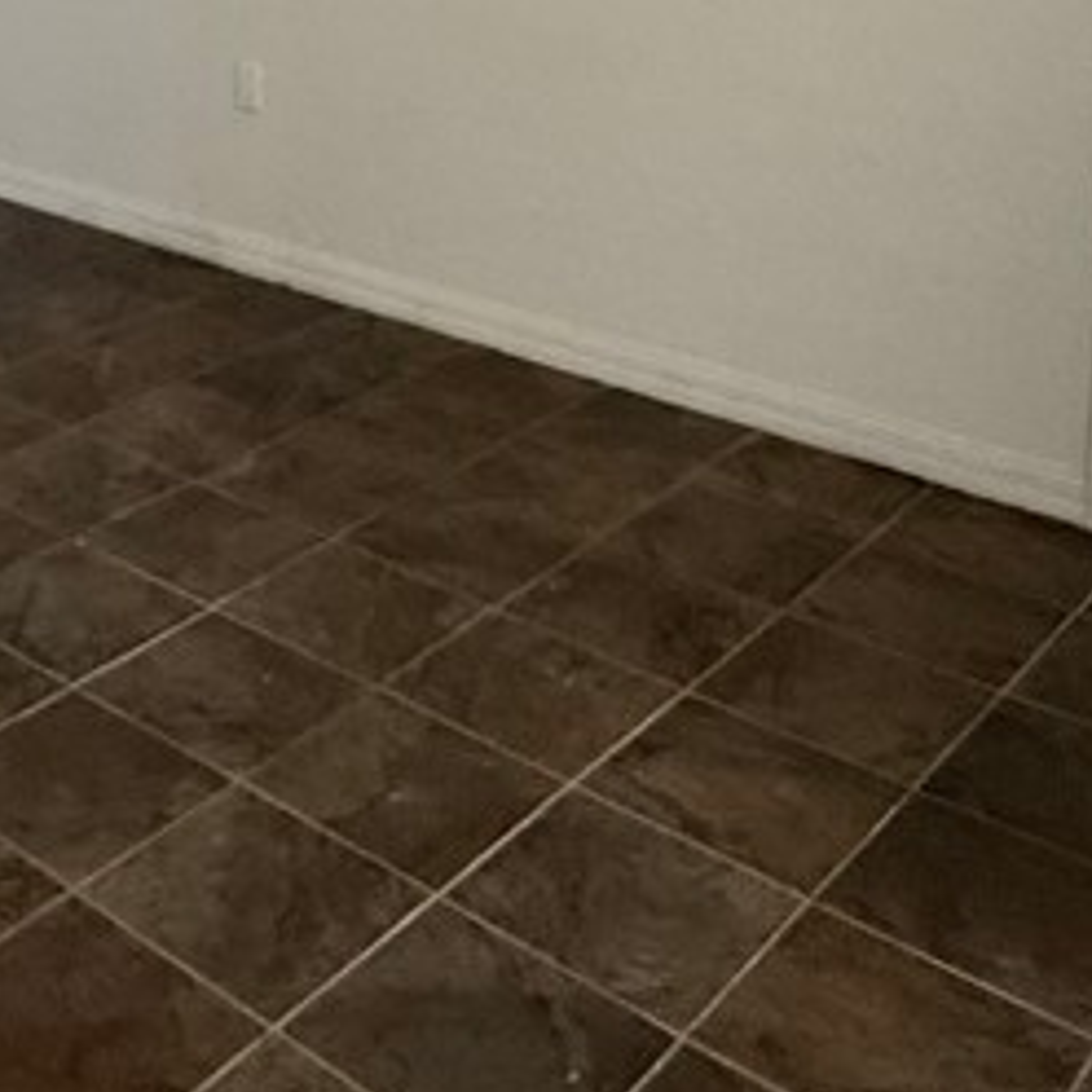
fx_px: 1820
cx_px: -13
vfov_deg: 30.3
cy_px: -79
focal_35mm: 51
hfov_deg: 30.8
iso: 500
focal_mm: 2.22
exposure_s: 1/60
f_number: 2.2
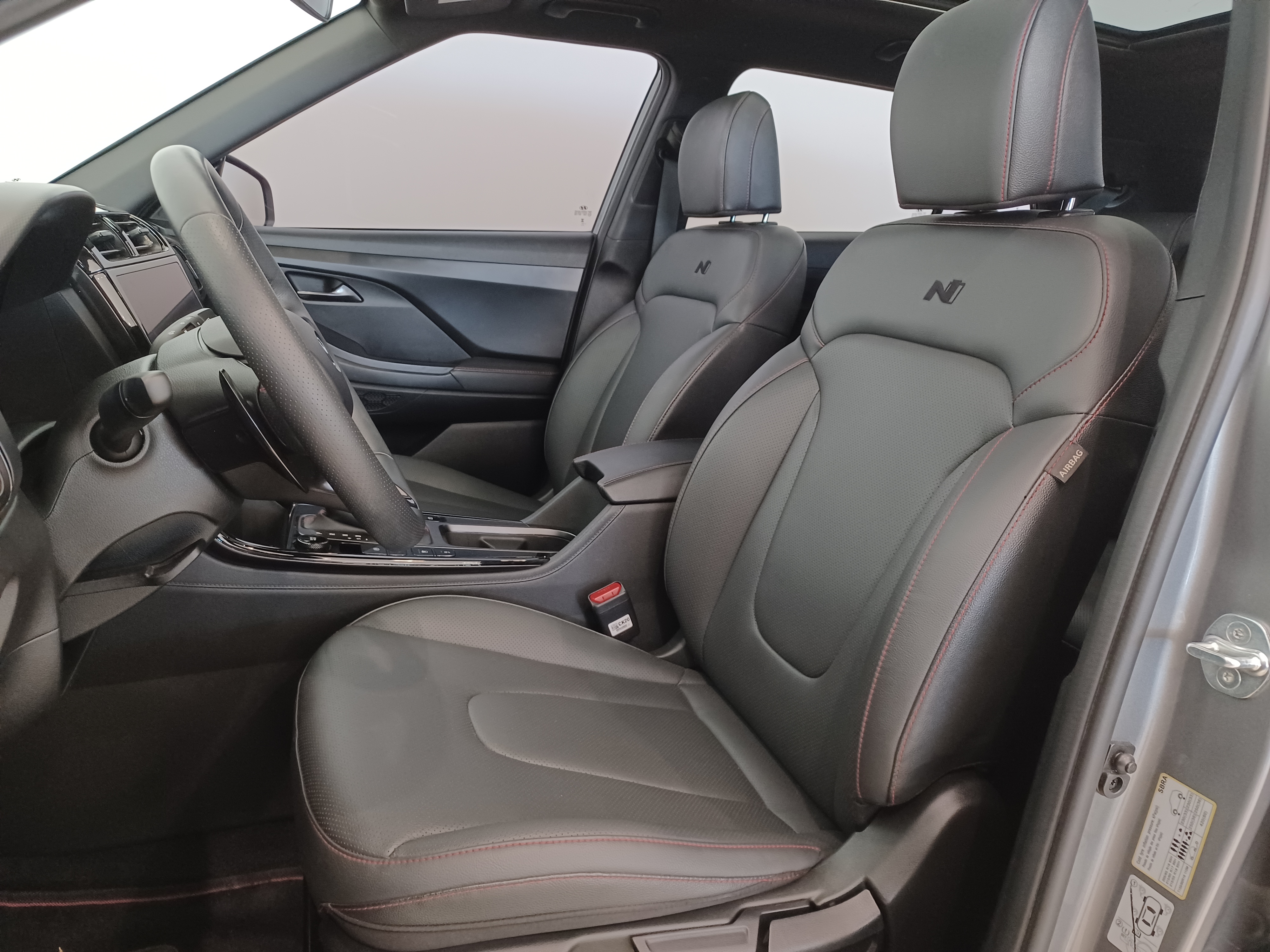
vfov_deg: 54.9
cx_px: 635
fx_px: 917
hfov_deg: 69.4
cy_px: 476
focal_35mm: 25
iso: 320
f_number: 1.8
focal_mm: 4.6
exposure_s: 1/24
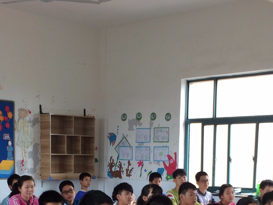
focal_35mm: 73
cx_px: 114
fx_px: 576
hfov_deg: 26.6
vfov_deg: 19.2
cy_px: 233
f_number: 2.2
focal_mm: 4.15
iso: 40
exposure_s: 1/50
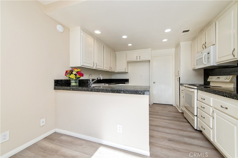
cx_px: 119
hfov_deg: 104.3
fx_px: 92
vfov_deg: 81.1
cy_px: 79
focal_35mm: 14
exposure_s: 1/125
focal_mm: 14
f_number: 5.6
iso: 100
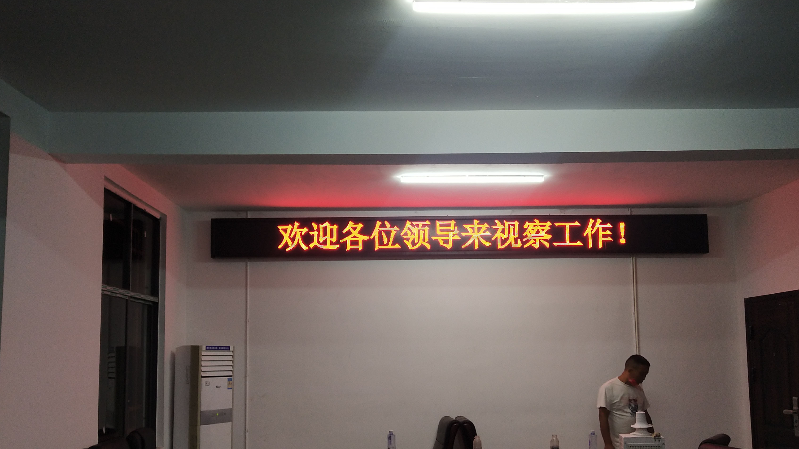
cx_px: 395
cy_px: 288
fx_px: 826
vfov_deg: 30.3
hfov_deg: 51.6
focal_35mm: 39
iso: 187
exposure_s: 1/50
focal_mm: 3.95
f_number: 1.8
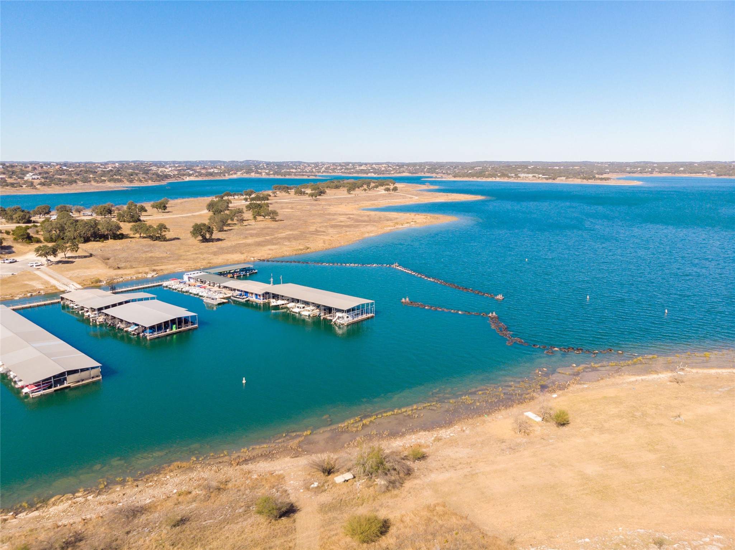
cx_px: 368
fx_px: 509
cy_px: 275
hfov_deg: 71.6
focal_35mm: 24
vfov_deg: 56.8
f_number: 2.8
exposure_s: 1/640
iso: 100
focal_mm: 4.5
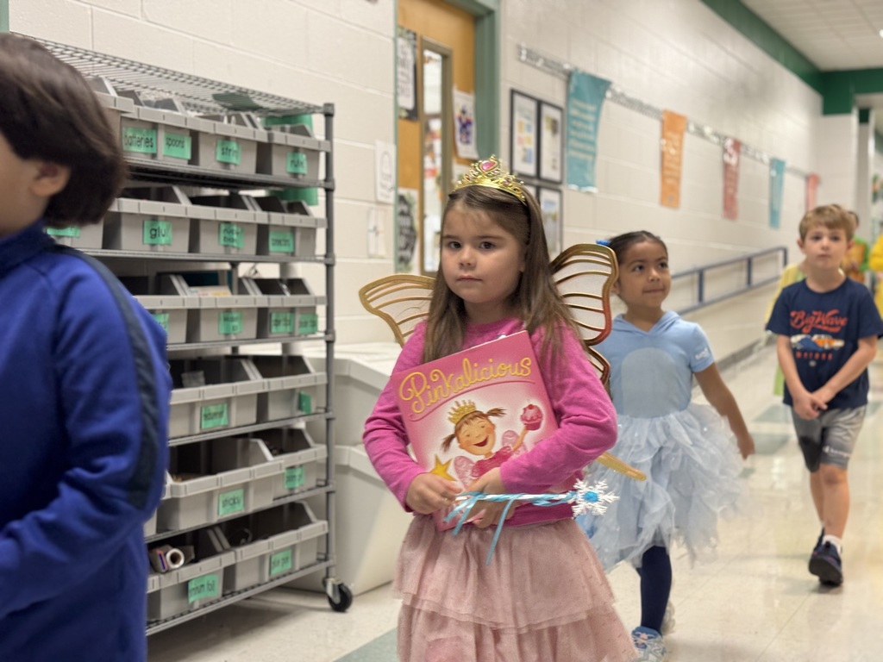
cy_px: 331
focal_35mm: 48
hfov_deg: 39.7
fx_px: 1224
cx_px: 442
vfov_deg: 30.3
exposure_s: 1/60
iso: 100
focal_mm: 6.76
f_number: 1.78
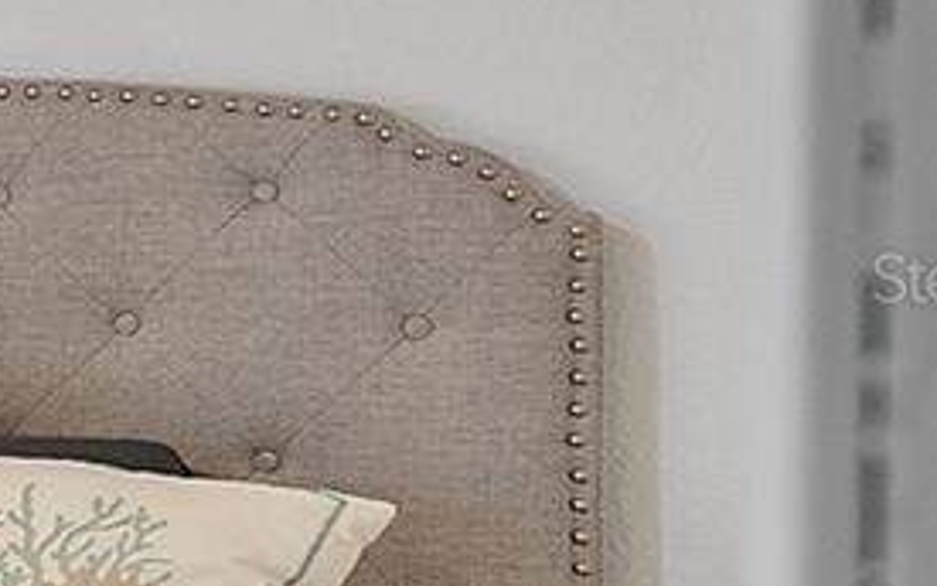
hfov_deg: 13.1
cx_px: -1550
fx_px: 2426
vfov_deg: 13.8
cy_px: 276
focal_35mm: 95
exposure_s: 1/40
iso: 1600
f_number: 4
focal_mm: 16
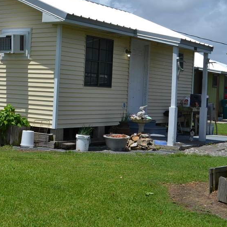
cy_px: 78
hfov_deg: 23.9
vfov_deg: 24.5
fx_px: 519
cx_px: 17
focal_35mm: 70
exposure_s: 1/400
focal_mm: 24
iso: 100
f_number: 10
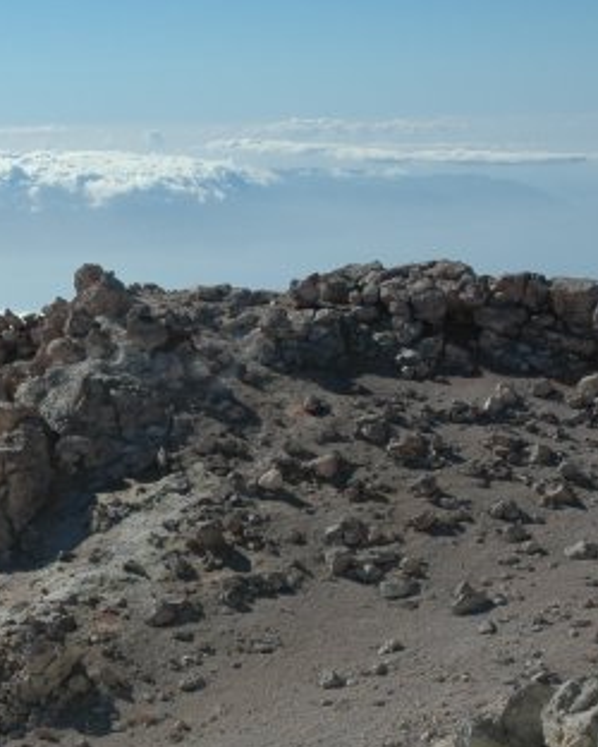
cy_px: 493
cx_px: -7
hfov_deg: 16.0
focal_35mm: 94
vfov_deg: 20.3
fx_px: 2079
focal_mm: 29
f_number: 11
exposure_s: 1/500
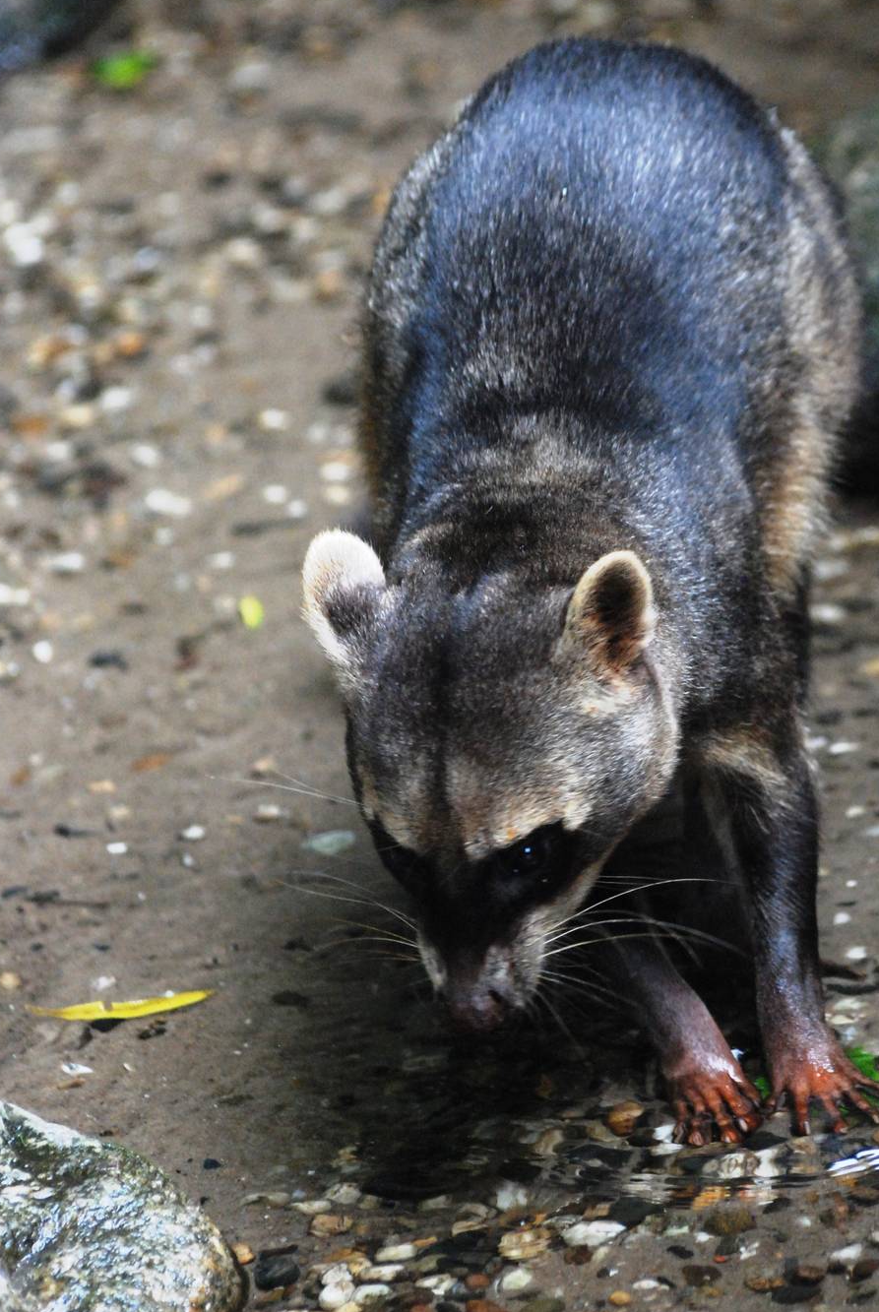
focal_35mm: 270
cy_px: 623
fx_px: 9855
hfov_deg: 5.1
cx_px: 511
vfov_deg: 7.6
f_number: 4.5
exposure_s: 1/160
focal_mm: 150
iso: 1600
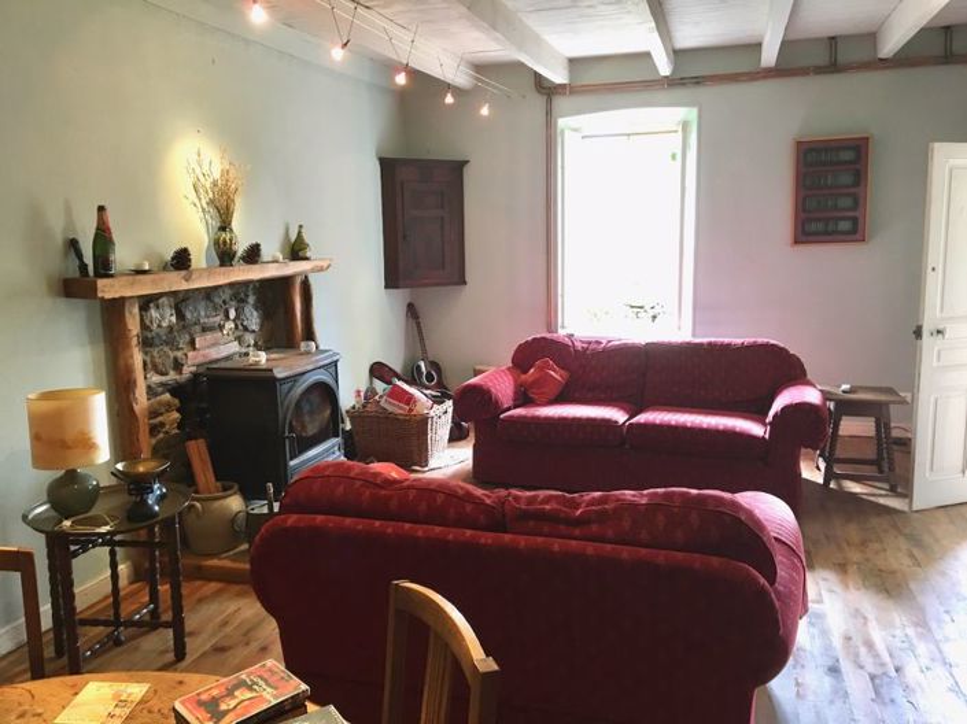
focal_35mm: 29
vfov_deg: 48.2
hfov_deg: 61.7
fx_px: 810
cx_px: 484
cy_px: 362
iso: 125
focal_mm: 4.15
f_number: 2.2
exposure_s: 1/33
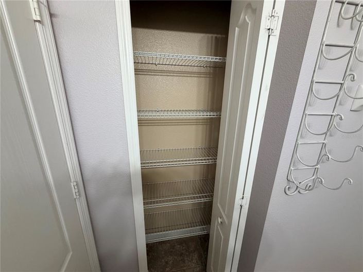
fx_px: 147
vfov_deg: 85.6
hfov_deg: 102.1
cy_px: 136
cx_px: 182
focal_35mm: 14
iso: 200
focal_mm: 2.22
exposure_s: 1/60
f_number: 2.2
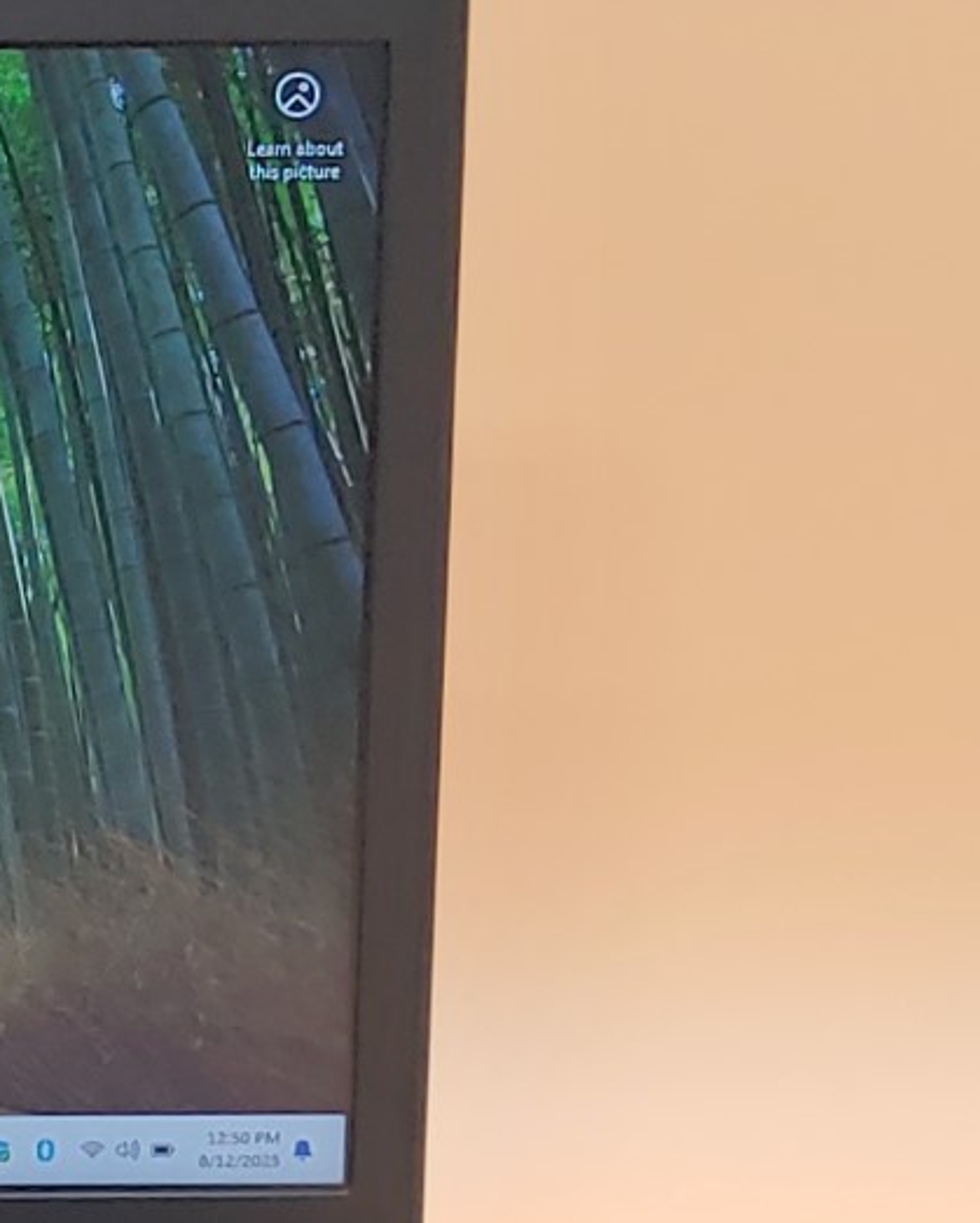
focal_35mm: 145
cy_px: 1055
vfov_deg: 13.2
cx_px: -624
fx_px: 5252
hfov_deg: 10.2
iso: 50
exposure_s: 1/65
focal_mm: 4.36
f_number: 1.8
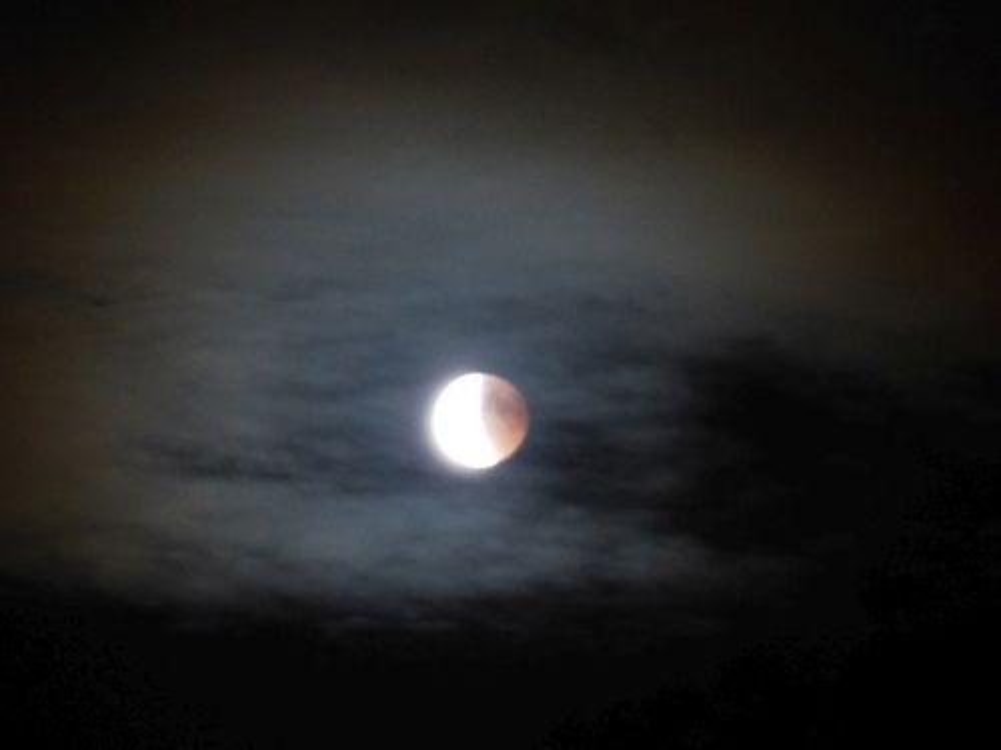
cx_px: 500
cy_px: 375
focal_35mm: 359
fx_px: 10381
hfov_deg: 5.5
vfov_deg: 4.1
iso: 800
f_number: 2.8
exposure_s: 1/4
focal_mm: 64.6
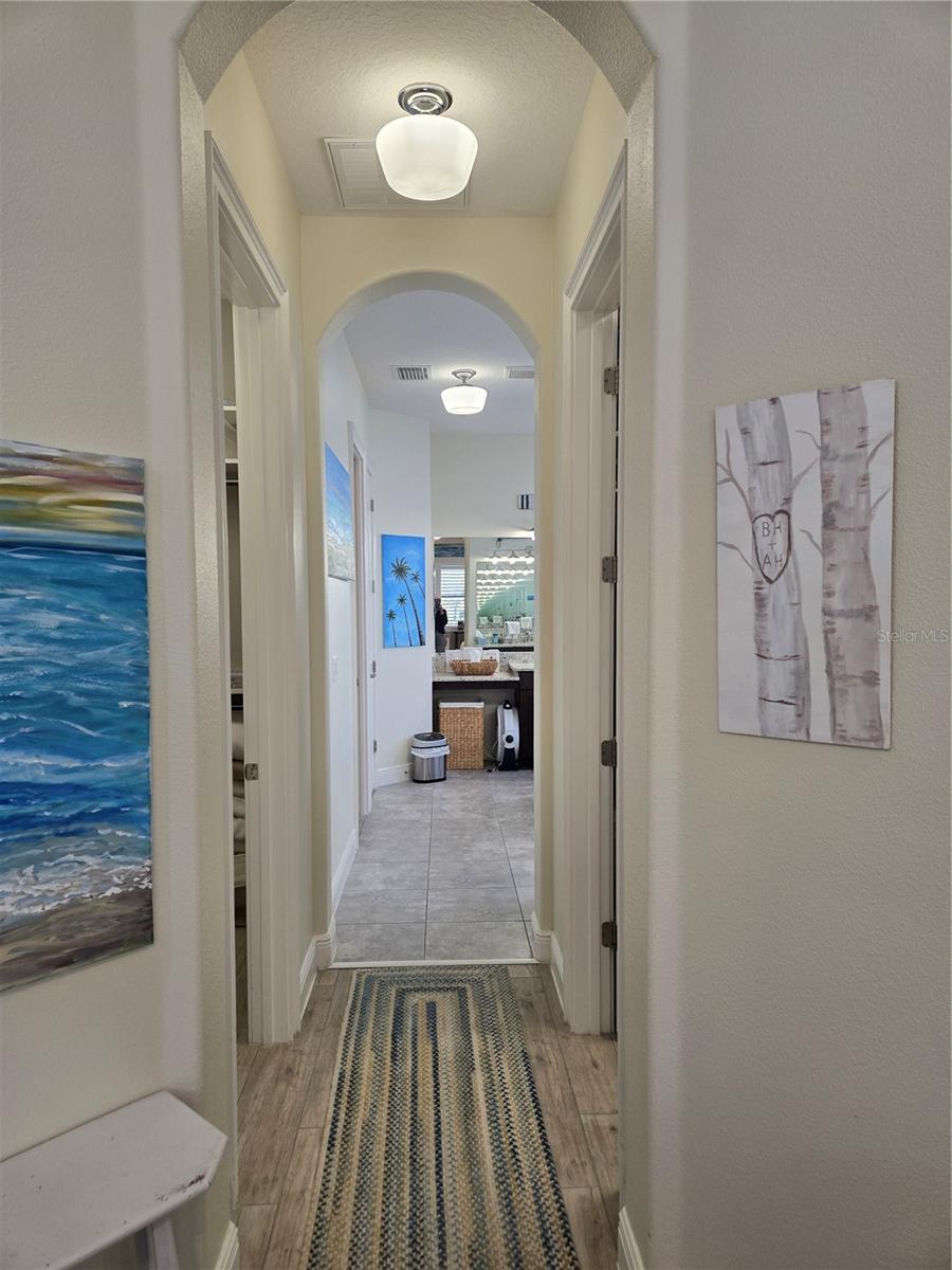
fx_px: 843
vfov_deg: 73.9
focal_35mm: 23
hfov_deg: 58.9
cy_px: 635
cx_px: 476
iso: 100
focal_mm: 5.4
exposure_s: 1/120
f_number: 1.8
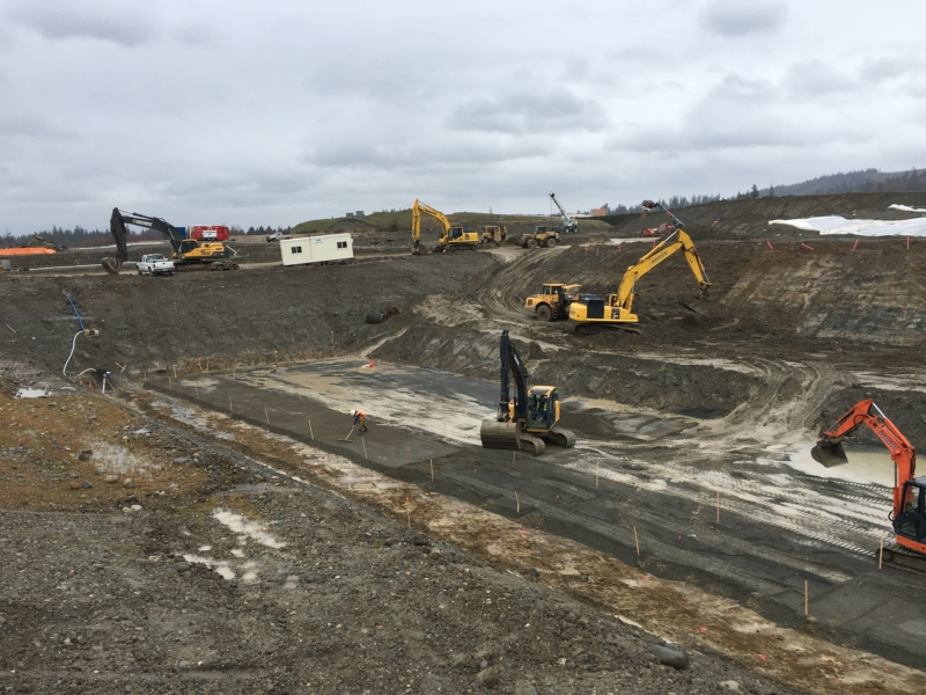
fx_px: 776
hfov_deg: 61.7
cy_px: 348
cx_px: 463
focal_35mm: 29
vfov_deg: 48.2
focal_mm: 4.15
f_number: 2.2
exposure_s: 1/541
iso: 25
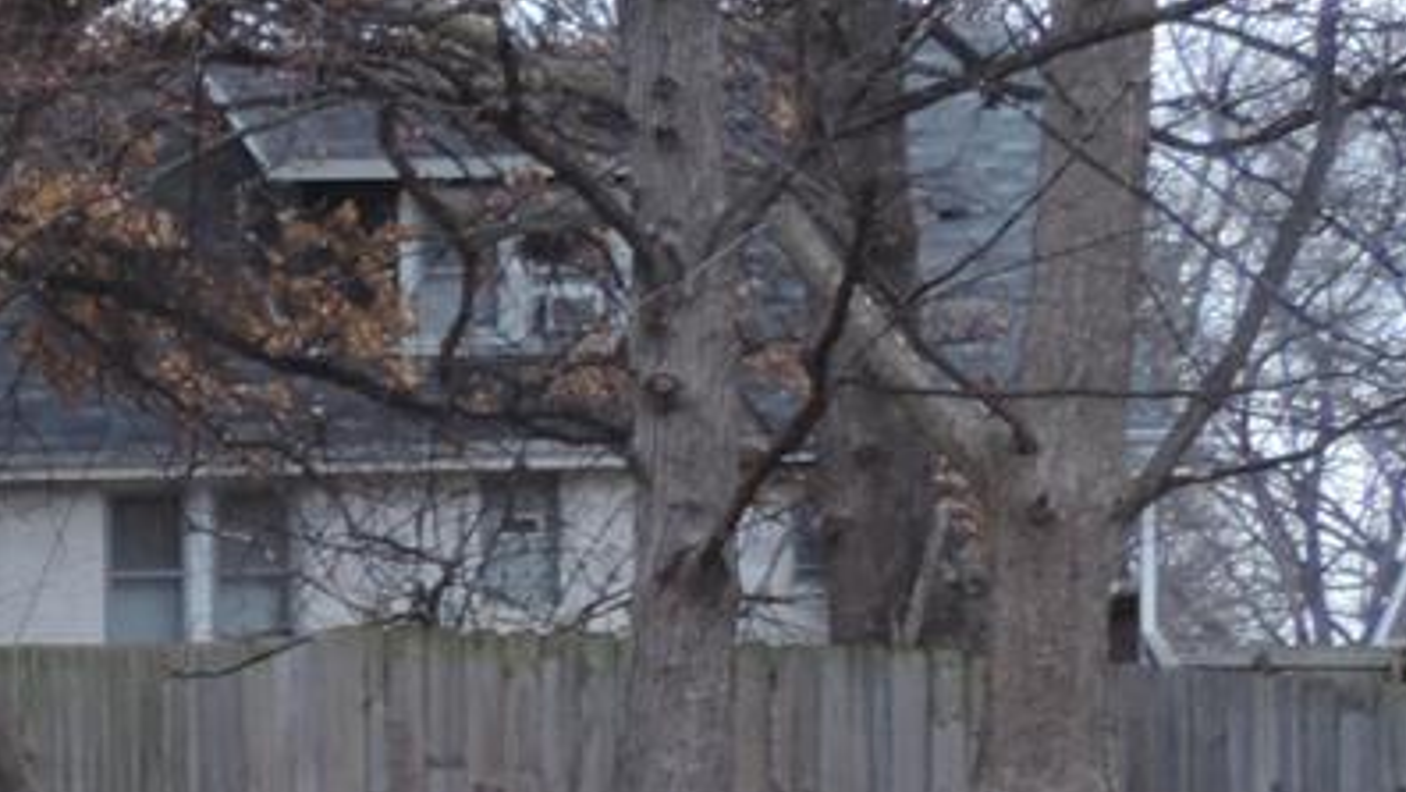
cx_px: -1321
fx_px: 7719
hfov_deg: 9.7
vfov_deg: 5.8
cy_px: 1332
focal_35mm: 207
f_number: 3.5
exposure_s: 1/80
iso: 80
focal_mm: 8.3
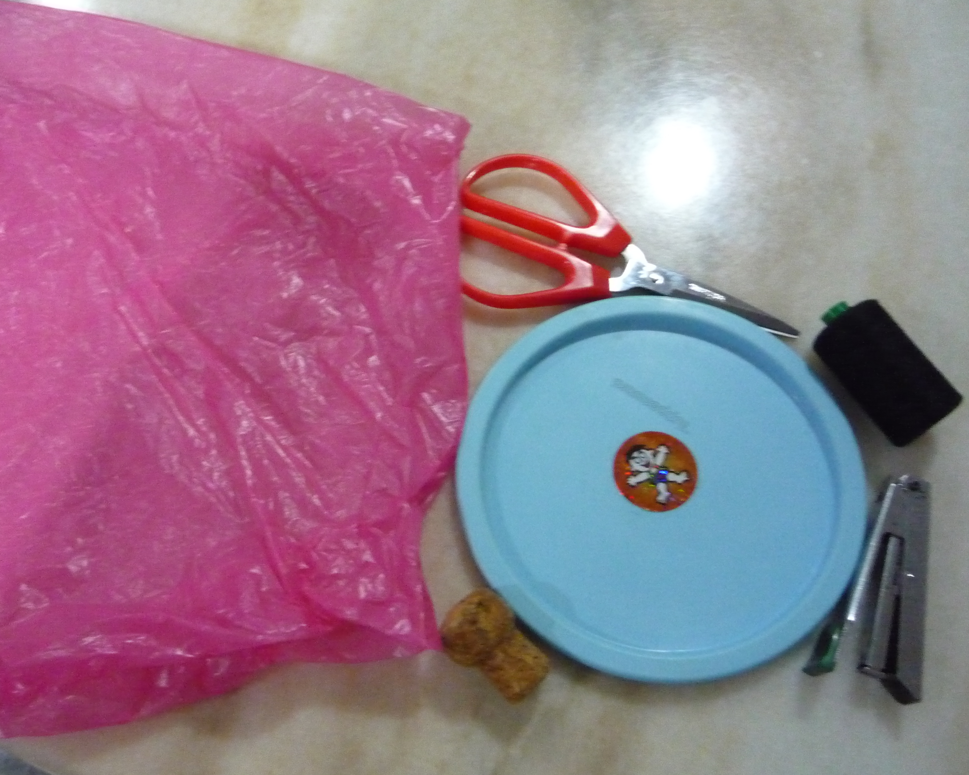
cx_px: 380
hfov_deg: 49.9
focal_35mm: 36
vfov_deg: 41.1
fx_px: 1032
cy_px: 404
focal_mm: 5.2
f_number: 3.3
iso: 800
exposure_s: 1/15
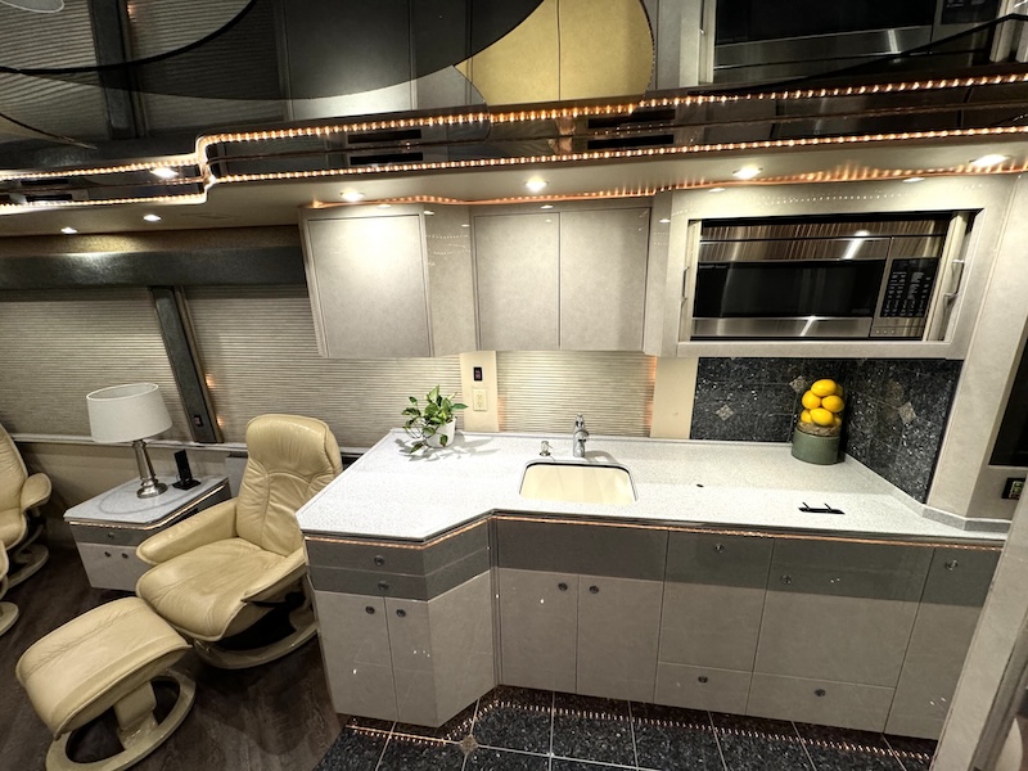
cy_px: 386
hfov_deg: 102.1
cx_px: 514
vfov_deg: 85.7
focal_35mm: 14
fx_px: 416
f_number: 2.2
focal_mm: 2.22
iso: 250
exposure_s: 1/60
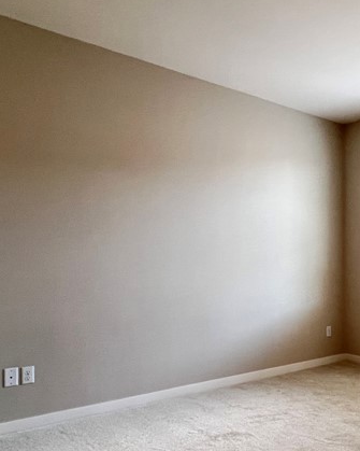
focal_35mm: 31
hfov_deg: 43.0
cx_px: 327
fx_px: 413
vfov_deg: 56.9
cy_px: 262
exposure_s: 1/60
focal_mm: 1.57
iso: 500
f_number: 1.8
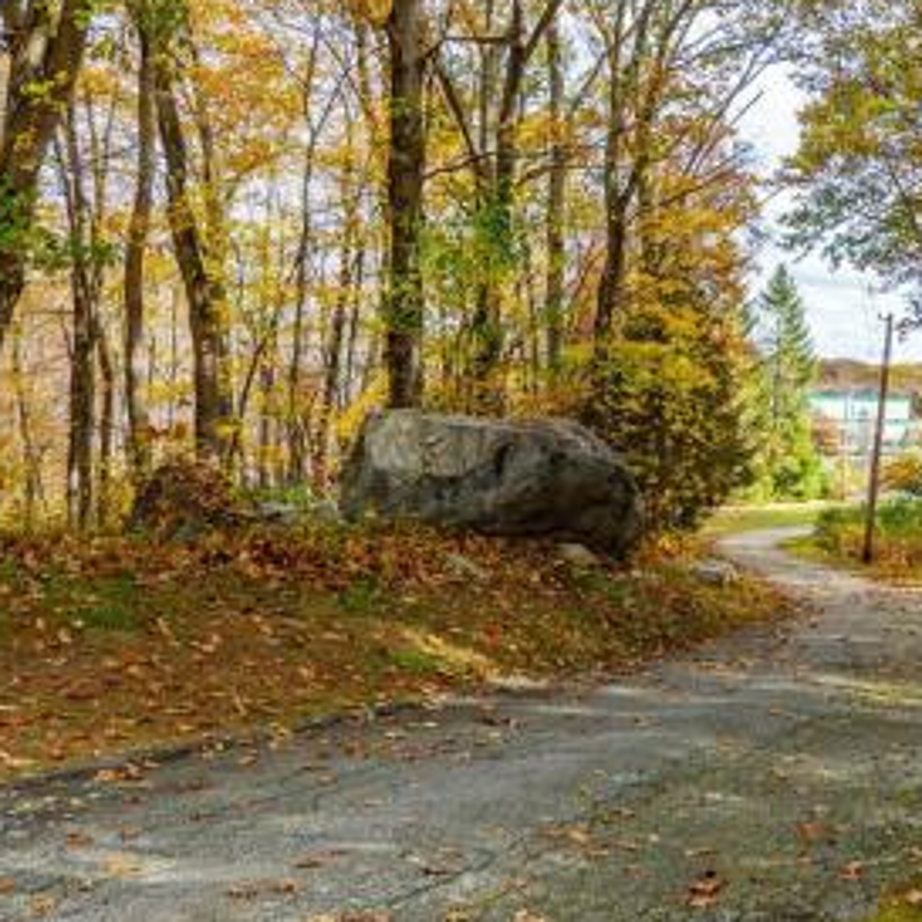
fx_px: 1266
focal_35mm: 42
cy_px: 466
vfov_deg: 40.0
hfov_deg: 38.7
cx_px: 719
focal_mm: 30
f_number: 7.1
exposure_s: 1/50
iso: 100
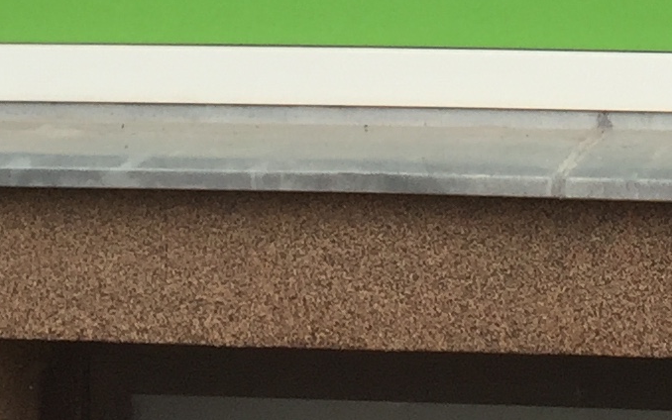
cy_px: -630
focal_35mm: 148
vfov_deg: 8.1
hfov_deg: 13.8
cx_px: 775
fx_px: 2711
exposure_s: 1/184
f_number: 2.2
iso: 32
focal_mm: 4.15
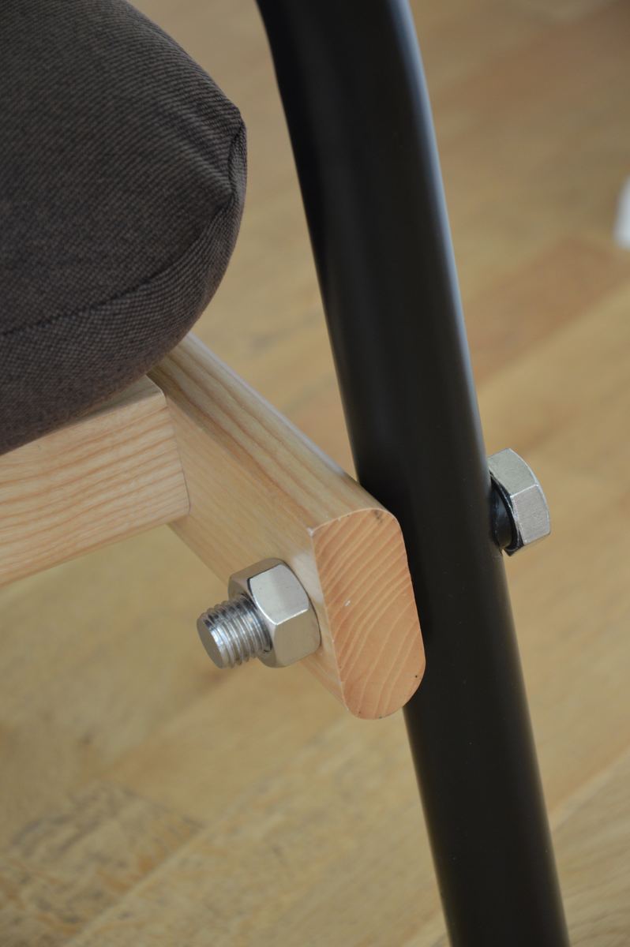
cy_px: 474
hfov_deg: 10.7
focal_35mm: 128
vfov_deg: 16.1
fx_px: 3352
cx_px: 315
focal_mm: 85
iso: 560
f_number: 5.6
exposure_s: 1/60
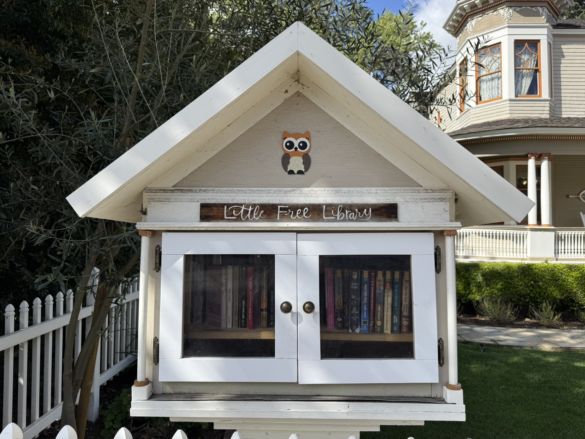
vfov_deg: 56.8
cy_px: 220
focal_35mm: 24
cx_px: 292
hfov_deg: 71.6
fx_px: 406
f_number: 1.78
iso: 80
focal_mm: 6.76
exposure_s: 1/3584
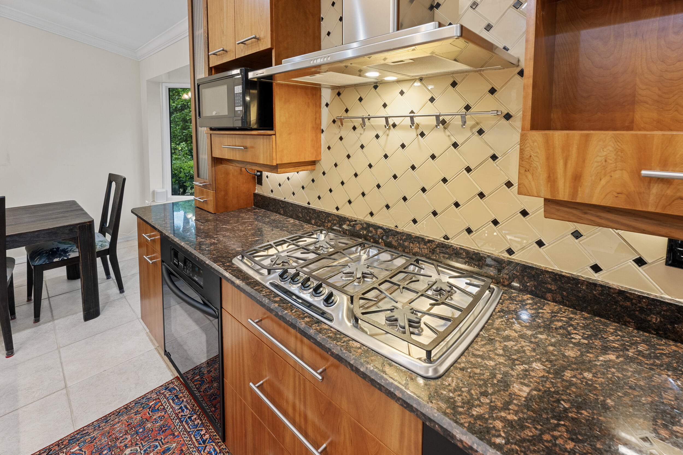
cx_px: 342
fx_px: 285
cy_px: 228
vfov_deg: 77.3
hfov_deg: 100.4
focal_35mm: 15
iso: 500
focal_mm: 15
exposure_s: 1/4
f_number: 7.1
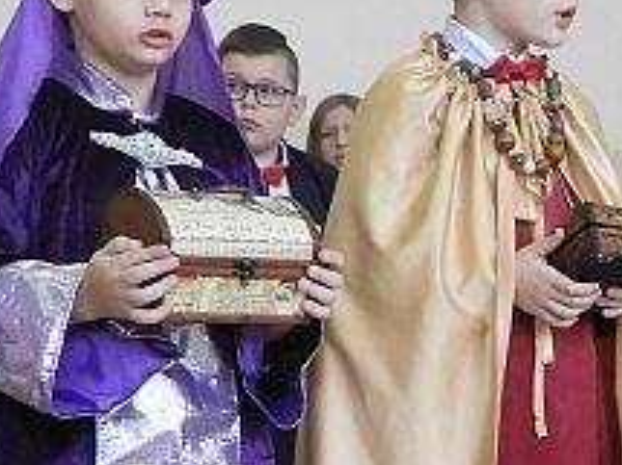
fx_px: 2999
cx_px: 1253
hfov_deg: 10.8
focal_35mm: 167
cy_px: 708
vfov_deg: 8.7
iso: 360
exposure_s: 1/30
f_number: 3.8
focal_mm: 6.3
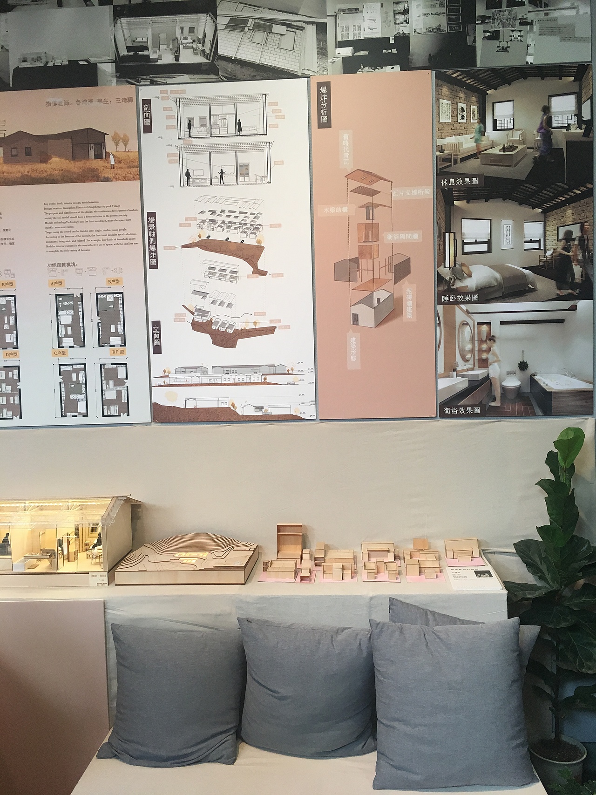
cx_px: 298
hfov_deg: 48.2
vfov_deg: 61.7
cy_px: 398
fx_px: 666
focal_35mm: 29
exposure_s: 1/33
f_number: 2.2
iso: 40
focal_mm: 4.15
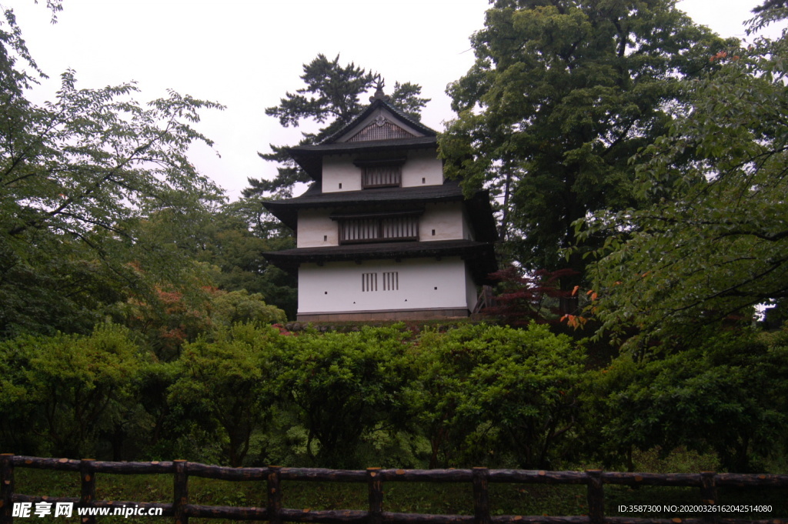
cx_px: 394
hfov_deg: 53.2
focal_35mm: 36
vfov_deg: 36.8
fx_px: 787
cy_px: 262
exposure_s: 1/50
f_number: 4
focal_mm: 24
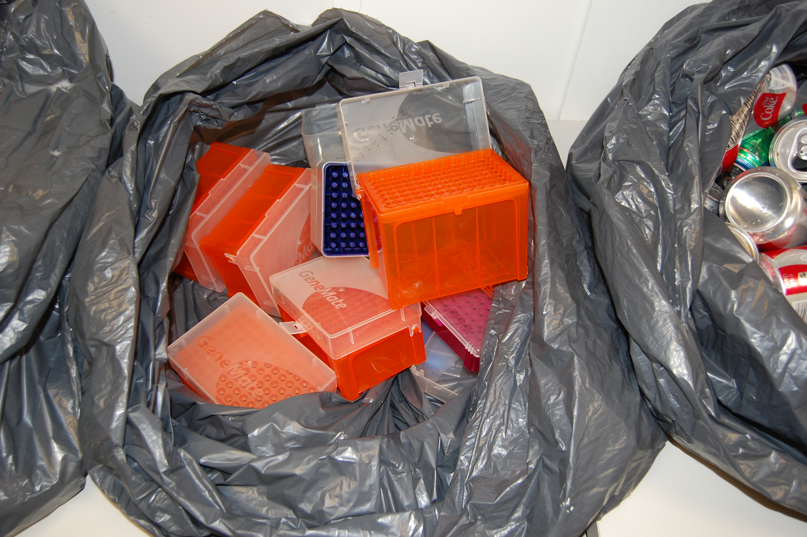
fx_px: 672
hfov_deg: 62.0
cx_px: 404
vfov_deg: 43.5
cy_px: 268
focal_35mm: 30
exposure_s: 1/60
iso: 400
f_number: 3.8
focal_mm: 20
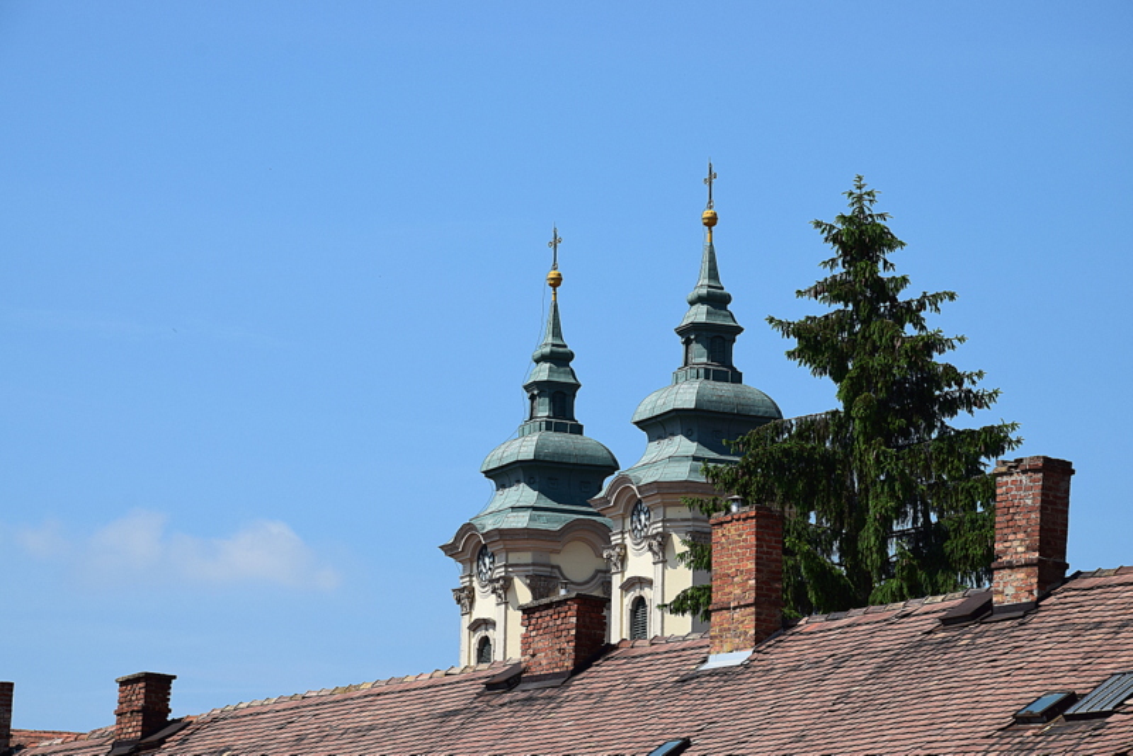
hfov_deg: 14.0
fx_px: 4628
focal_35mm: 147
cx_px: 566
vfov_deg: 9.3
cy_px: 378
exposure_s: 1/500
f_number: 11
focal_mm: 98
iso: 250
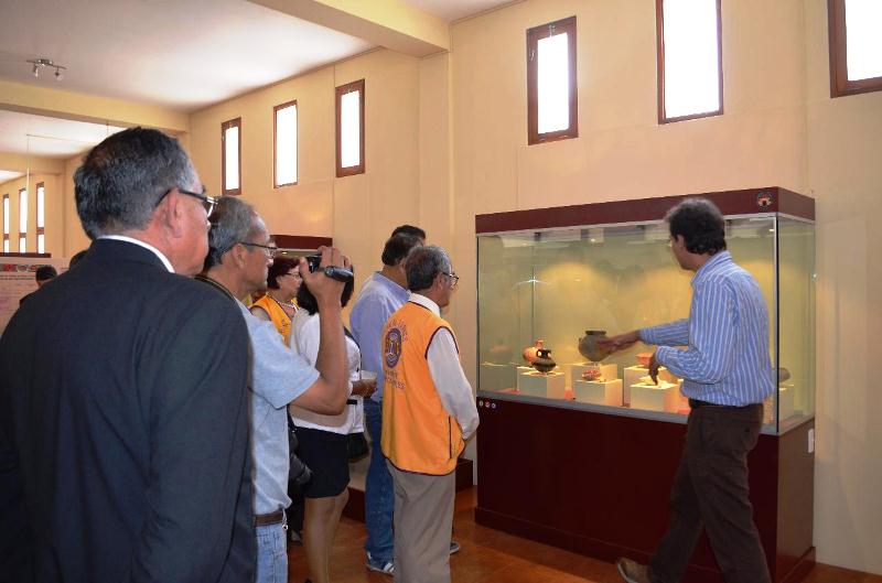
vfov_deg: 47.7
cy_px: 292
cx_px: 441
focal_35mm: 27
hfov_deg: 67.5
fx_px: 660
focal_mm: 18
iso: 560
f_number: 3.5
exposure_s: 1/60
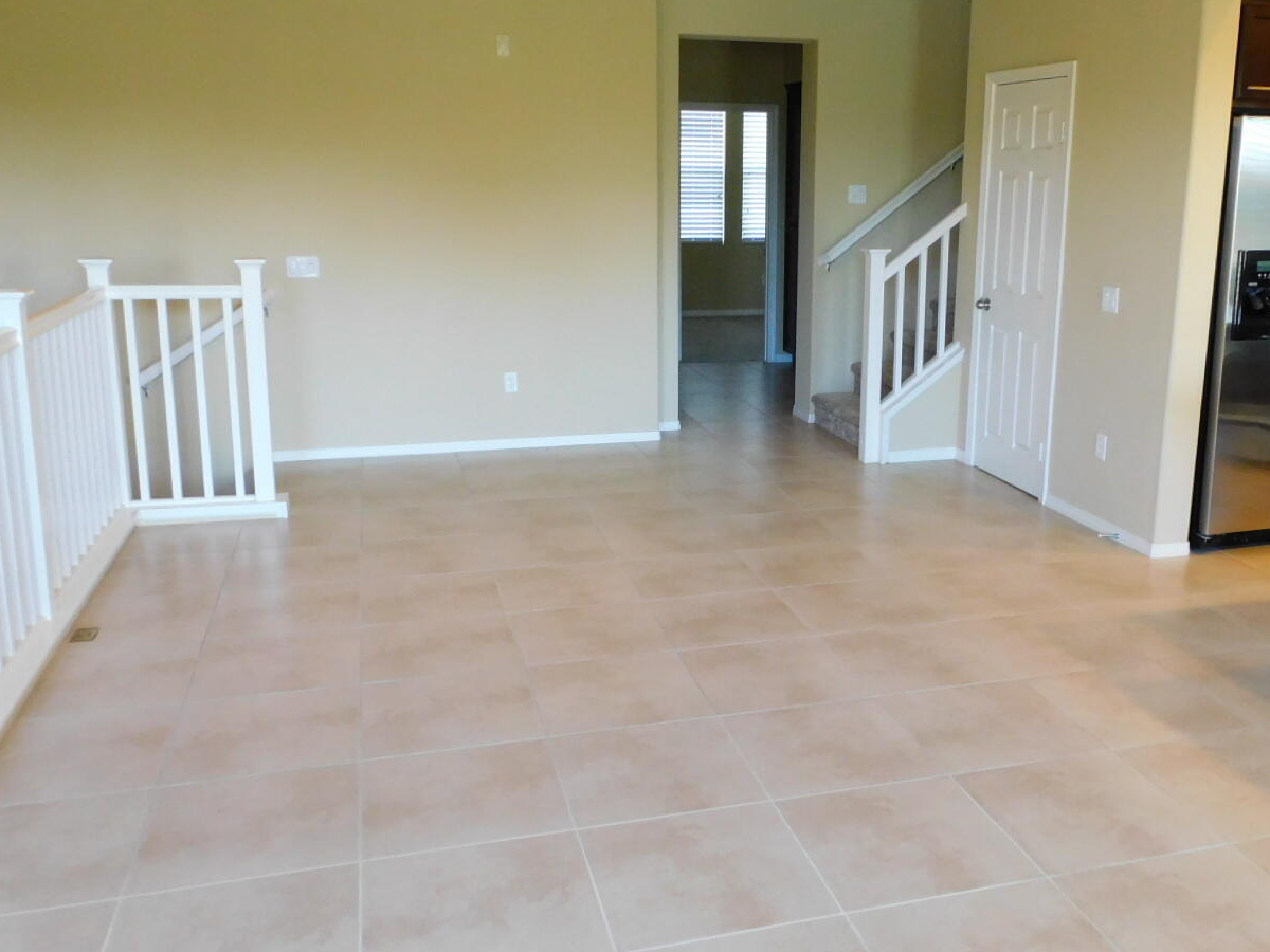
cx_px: 749
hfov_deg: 56.5
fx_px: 1174
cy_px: 435
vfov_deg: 44.1
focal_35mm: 32
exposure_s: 1/25
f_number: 3.3
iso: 400
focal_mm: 4.3
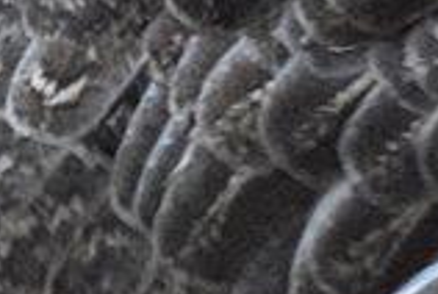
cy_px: -146
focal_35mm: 1261
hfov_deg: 1.6
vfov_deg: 1.1
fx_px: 15371
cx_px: 513
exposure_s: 1/125
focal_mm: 130
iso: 11400
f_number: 5.6
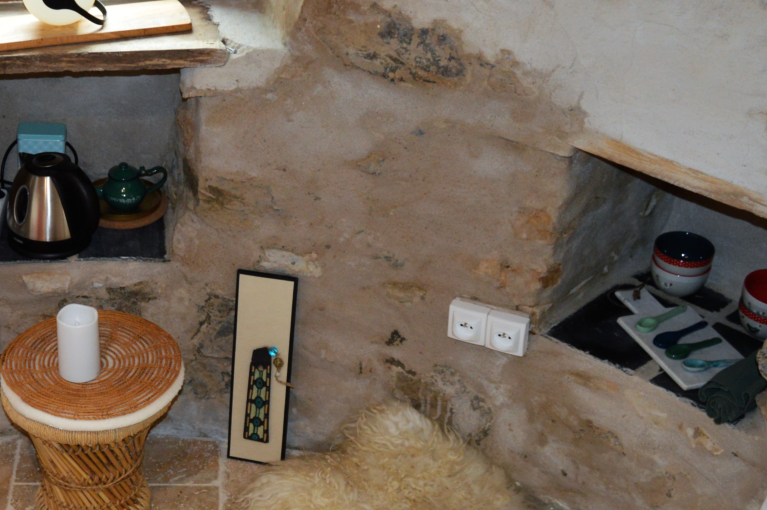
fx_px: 1365
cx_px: 158
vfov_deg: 21.1
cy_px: 330
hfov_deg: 30.6
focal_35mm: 64
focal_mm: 19
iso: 400
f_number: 4
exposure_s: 1/100
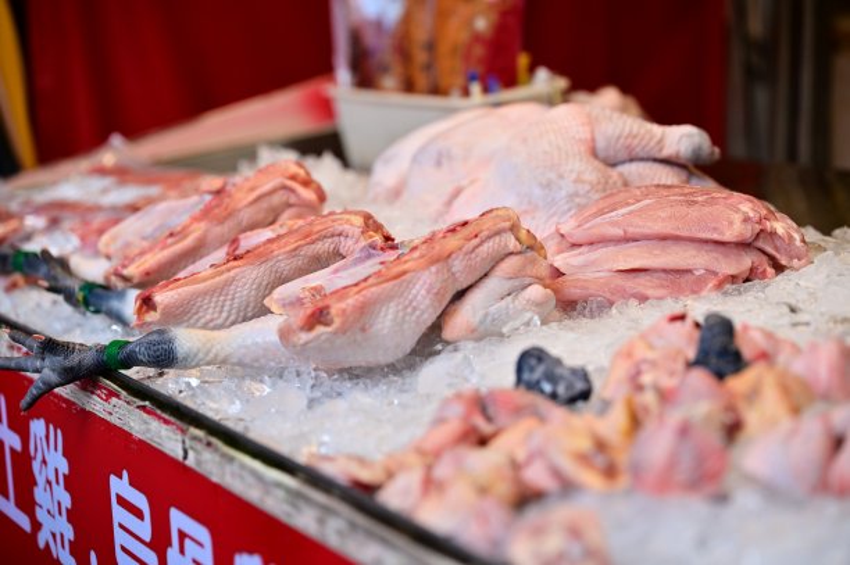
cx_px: 425
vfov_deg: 13.9
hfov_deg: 20.8
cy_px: 282
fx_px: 2312
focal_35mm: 98
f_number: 3.8
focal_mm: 98
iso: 160
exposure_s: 1/200
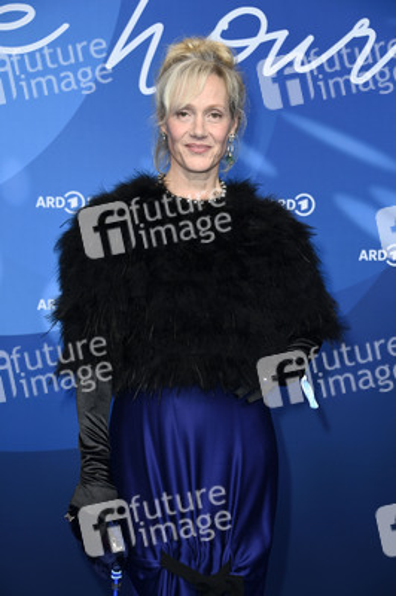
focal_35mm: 82
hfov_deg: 16.6
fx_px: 1355
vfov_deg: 24.8
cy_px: 298
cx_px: 198
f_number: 5.6
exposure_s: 1/250
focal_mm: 82
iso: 1000
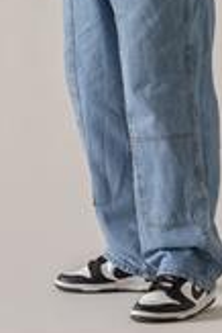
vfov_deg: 6.4
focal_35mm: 319
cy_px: -112
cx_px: 118
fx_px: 2944
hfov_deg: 4.3
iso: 200
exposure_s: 1/160
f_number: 11
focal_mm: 112
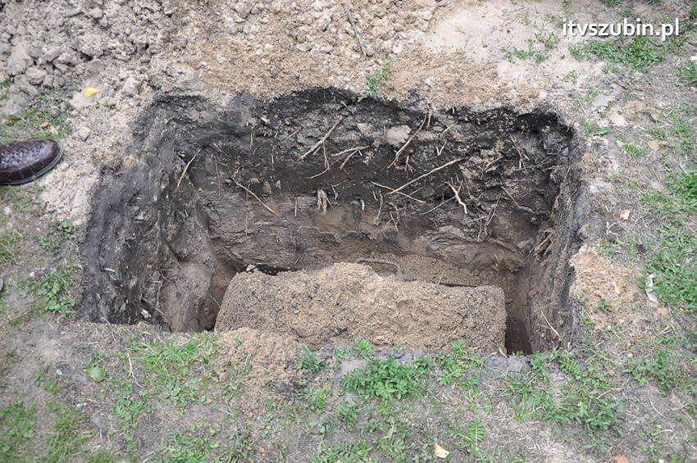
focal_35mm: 33
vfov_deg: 39.9
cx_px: 348
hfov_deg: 57.3
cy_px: 232
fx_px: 638
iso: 1250
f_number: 7.1
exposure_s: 1/320
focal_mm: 22
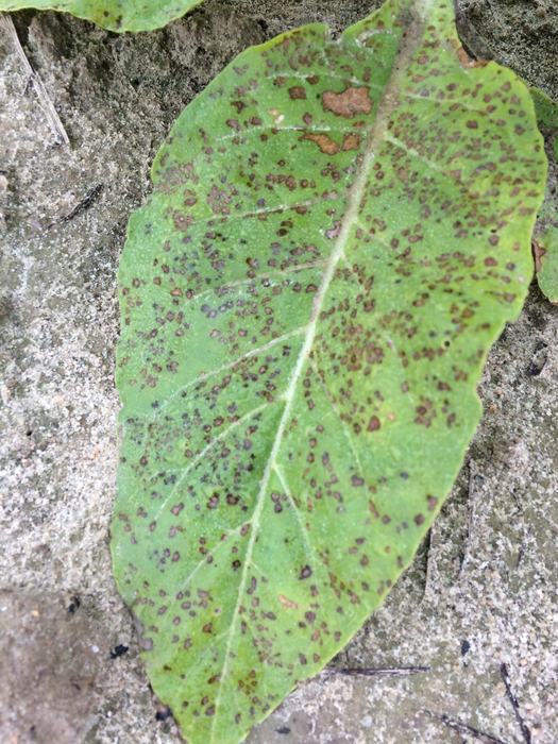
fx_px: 623
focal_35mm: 29
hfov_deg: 48.2
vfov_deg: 61.7
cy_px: 372
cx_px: 279
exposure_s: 1/120
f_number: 2.2
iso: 40
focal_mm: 4.15
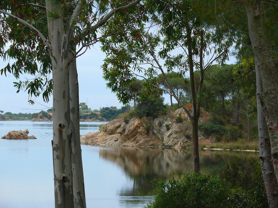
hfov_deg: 18.7
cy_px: 104
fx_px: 843
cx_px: 139
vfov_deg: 14.1
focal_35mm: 105
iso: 100
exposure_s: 1/160
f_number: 4
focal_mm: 22.2
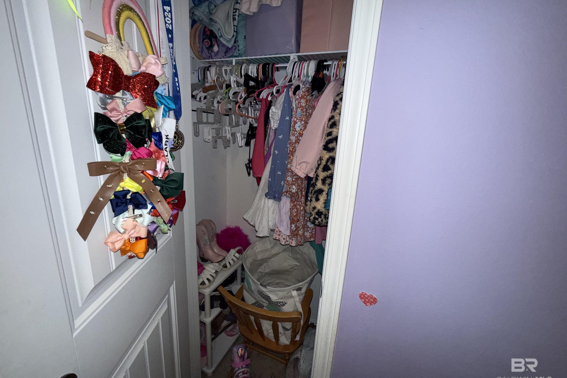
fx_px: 236
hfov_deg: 100.4
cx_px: 280
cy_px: 179
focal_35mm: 15
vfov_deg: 77.3
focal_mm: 2.22
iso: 100
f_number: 2.2
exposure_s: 1/60
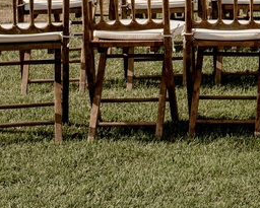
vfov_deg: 9.5
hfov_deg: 11.5
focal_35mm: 154
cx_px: 492
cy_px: -192
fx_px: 1185
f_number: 3.2
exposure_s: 1/2500
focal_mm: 35
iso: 200
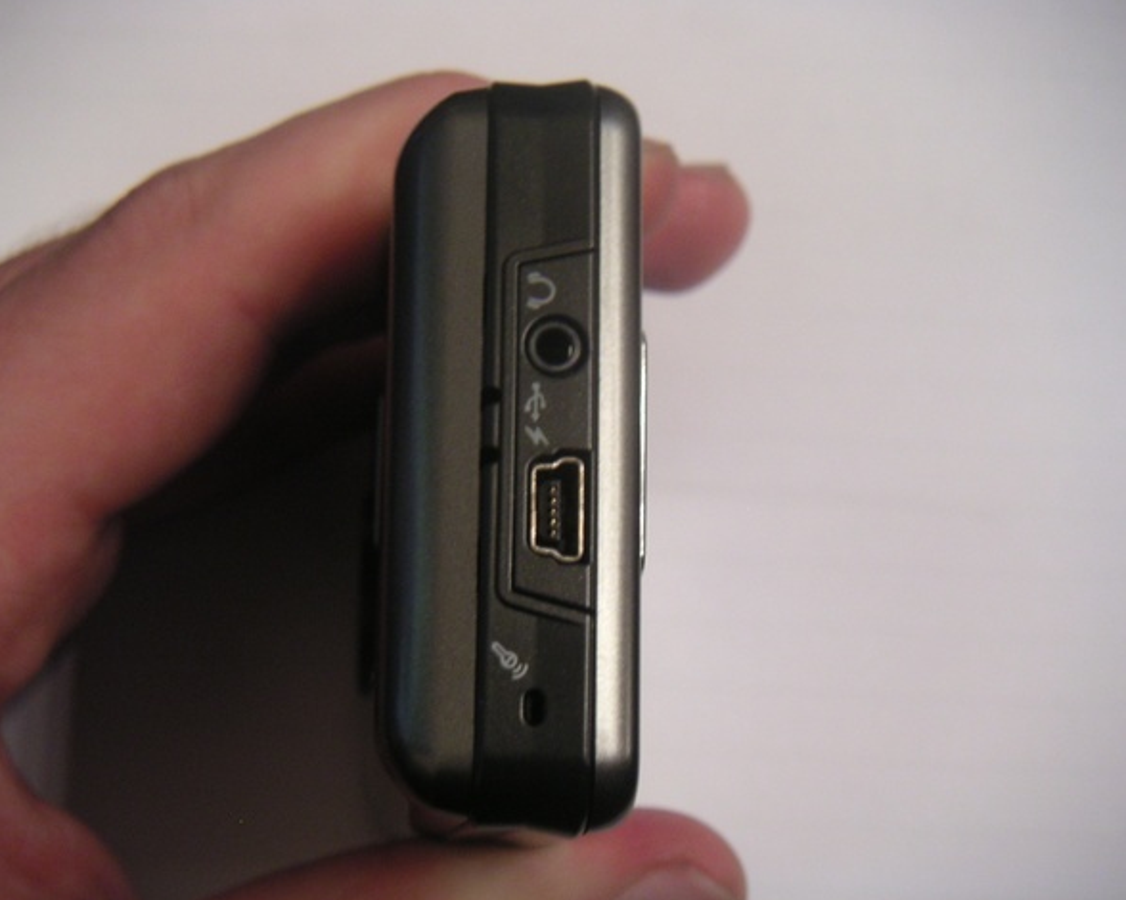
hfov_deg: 36.6
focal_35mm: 51
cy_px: 458
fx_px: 1699
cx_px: 517
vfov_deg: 29.7
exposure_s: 1/8
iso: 100
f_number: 2.9
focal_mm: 7.5
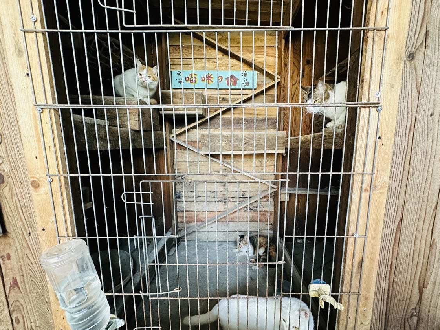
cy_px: 176
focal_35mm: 15
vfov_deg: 81.6
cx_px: 229
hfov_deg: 98.1
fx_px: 191
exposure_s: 1/60
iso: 500
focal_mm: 2.22
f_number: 2.2
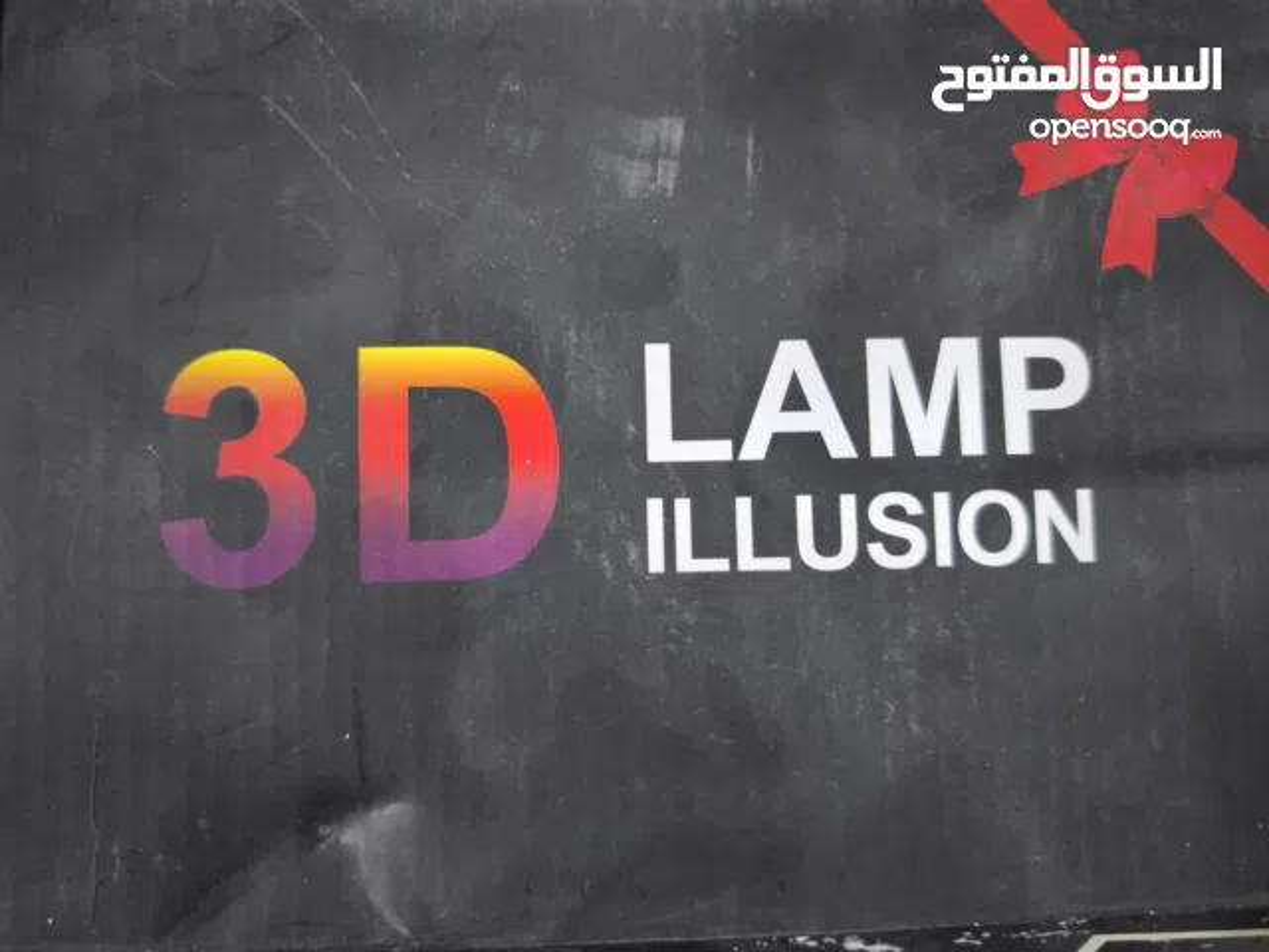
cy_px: 476
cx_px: 634
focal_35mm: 23
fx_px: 843
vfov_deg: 58.9
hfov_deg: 73.9
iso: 1250
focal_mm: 6.57
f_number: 1.6
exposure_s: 1/25
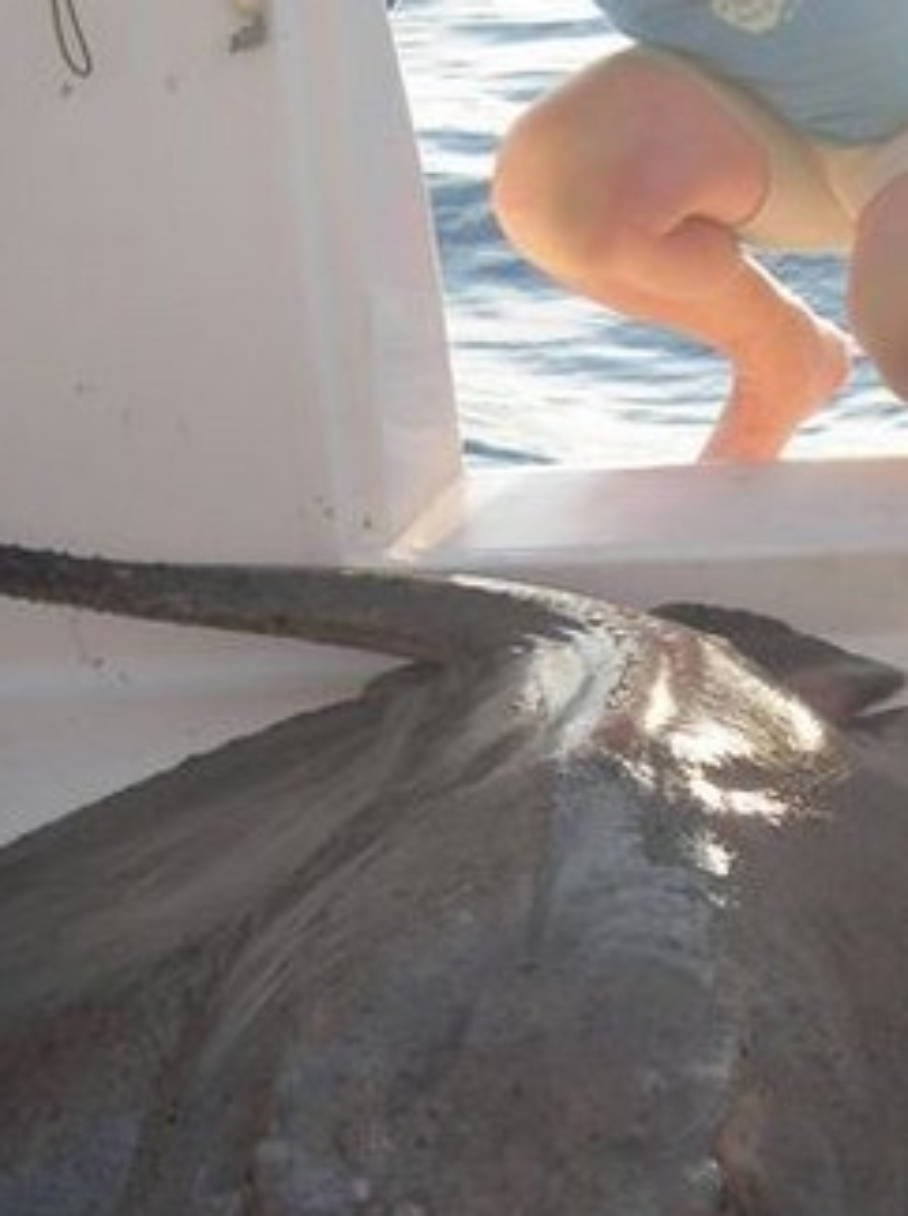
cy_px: 638
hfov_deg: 19.8
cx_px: 638
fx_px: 2595
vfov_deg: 26.4
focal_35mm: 74
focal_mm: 6.3
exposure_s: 1/244
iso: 50
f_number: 3.2
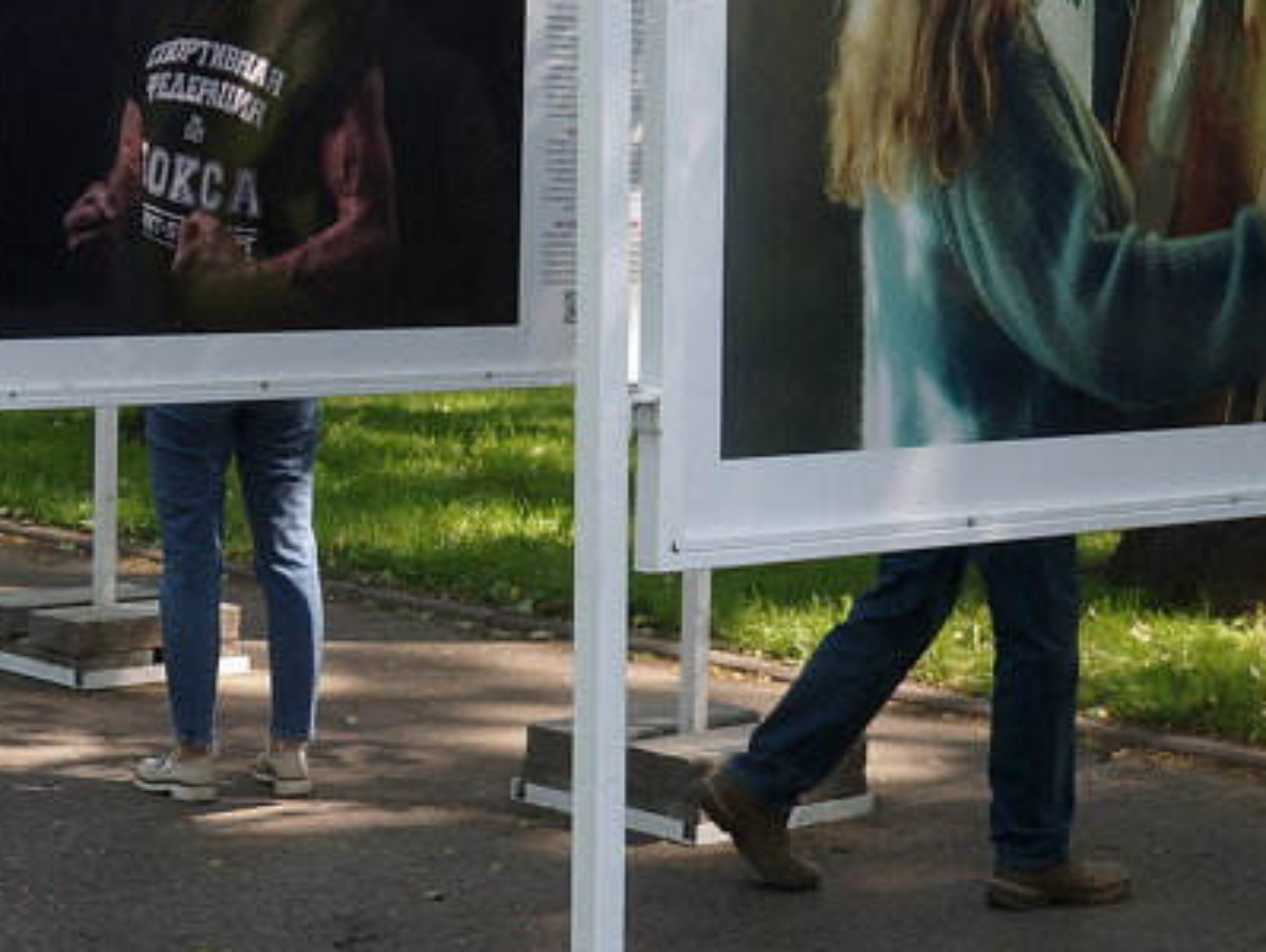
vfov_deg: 18.9
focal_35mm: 78
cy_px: 447
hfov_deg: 24.7
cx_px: 282
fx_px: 2855
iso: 200
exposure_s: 1/200
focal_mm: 18
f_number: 4.5
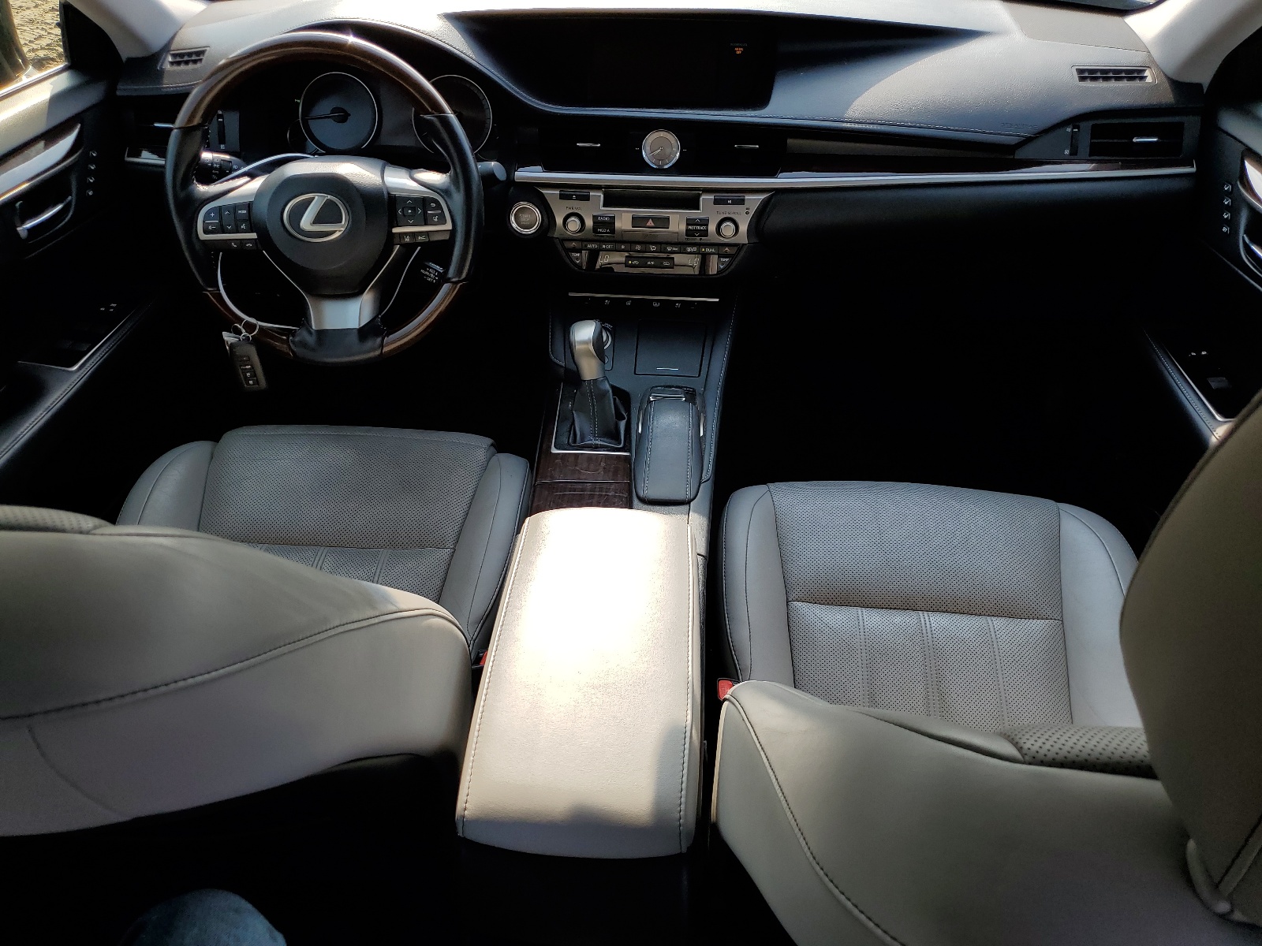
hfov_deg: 67.3
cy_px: 473
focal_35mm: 26
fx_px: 948
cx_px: 631
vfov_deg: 53.1
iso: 50
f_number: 1.5
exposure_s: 1/1000
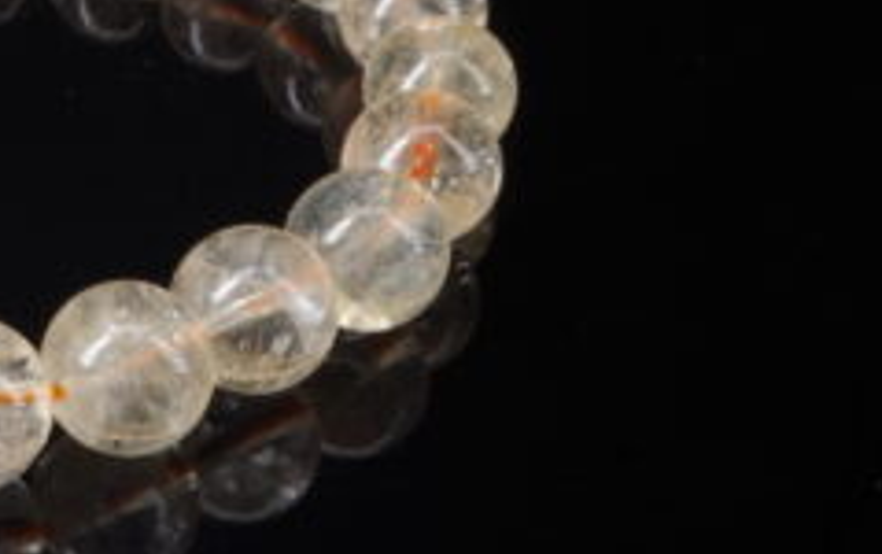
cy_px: 138
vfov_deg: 12.2
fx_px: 2575
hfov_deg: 18.6
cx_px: -107
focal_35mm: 107
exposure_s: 1
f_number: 4
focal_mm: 28.13
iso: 100
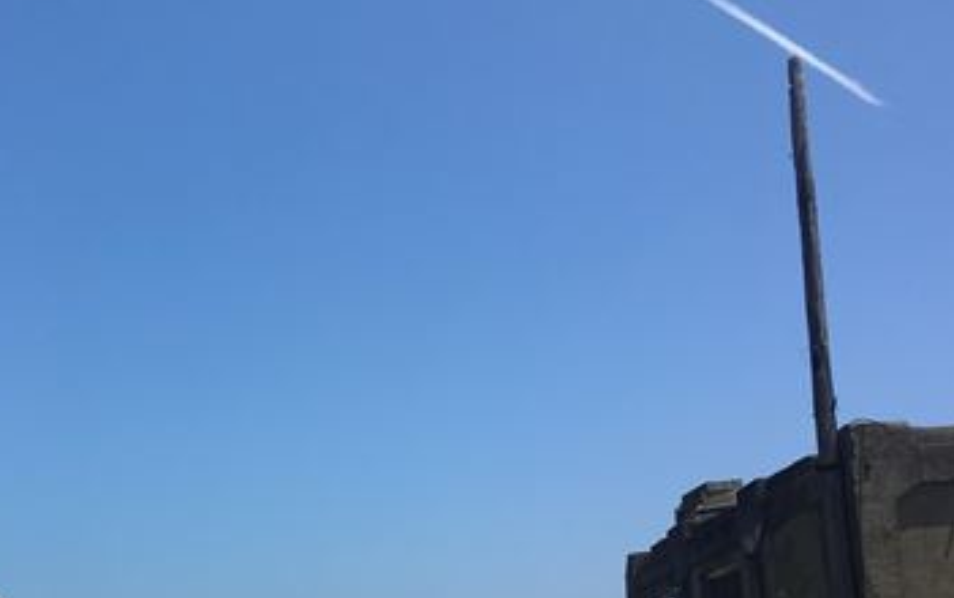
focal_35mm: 56
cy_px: 519
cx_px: 188
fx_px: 1457
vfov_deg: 22.7
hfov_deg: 35.1
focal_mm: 4.15
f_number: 2.2
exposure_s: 1/1570
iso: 25
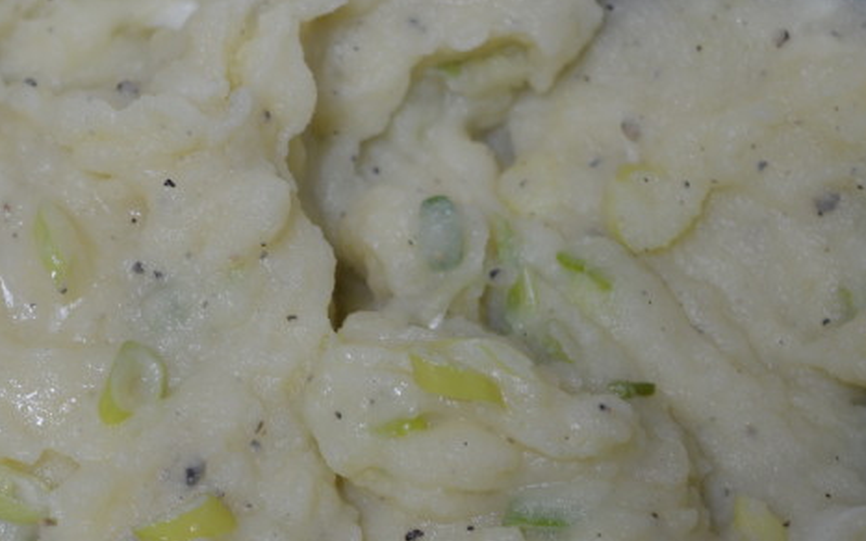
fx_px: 3163
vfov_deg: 9.8
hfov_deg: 15.5
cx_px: 260
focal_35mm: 134
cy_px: 385
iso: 400
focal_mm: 40
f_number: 5
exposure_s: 1/100
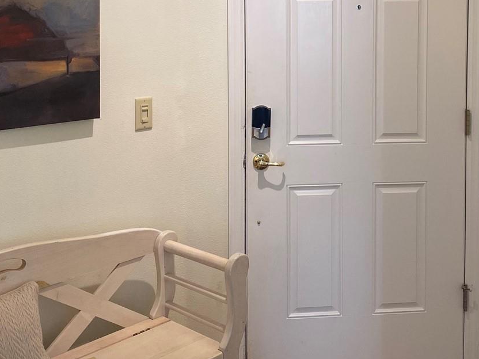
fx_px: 692
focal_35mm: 50
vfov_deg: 28.4
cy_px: 65
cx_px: 328
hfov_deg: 37.7
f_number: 1.8
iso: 80
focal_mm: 4.25
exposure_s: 1/60
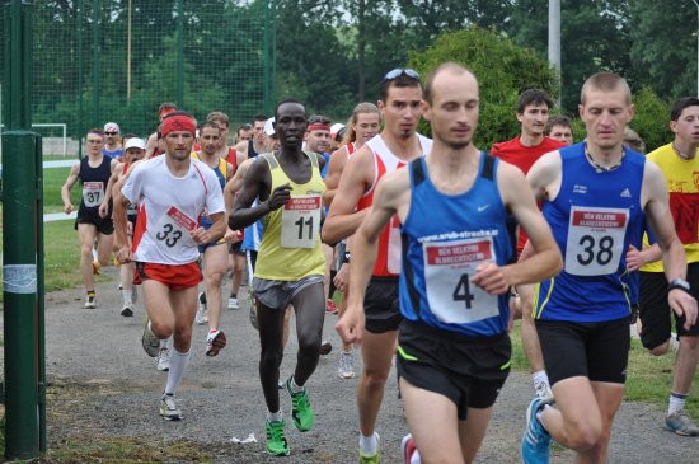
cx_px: 350
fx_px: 1745
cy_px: 232
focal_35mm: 90
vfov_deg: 15.1
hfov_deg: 22.7
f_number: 4.2
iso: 560
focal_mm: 60
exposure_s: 1/1000
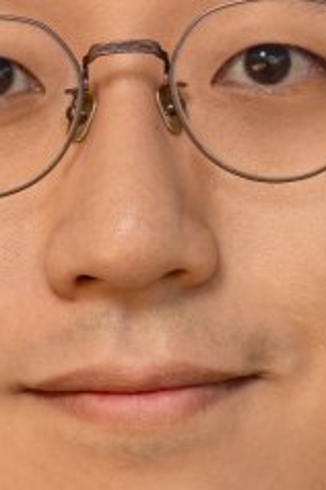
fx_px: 13718
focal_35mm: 1010
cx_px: 126
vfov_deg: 2.0
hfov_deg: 1.4
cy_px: 479
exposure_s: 1/200
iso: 200
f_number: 4.5
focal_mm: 200
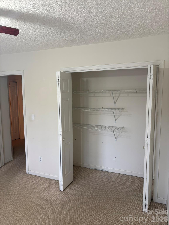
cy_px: 112
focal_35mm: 26
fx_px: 169
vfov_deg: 67.3
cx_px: 84
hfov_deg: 53.1
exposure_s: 1/60
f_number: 1.6
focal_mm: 5.96
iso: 80
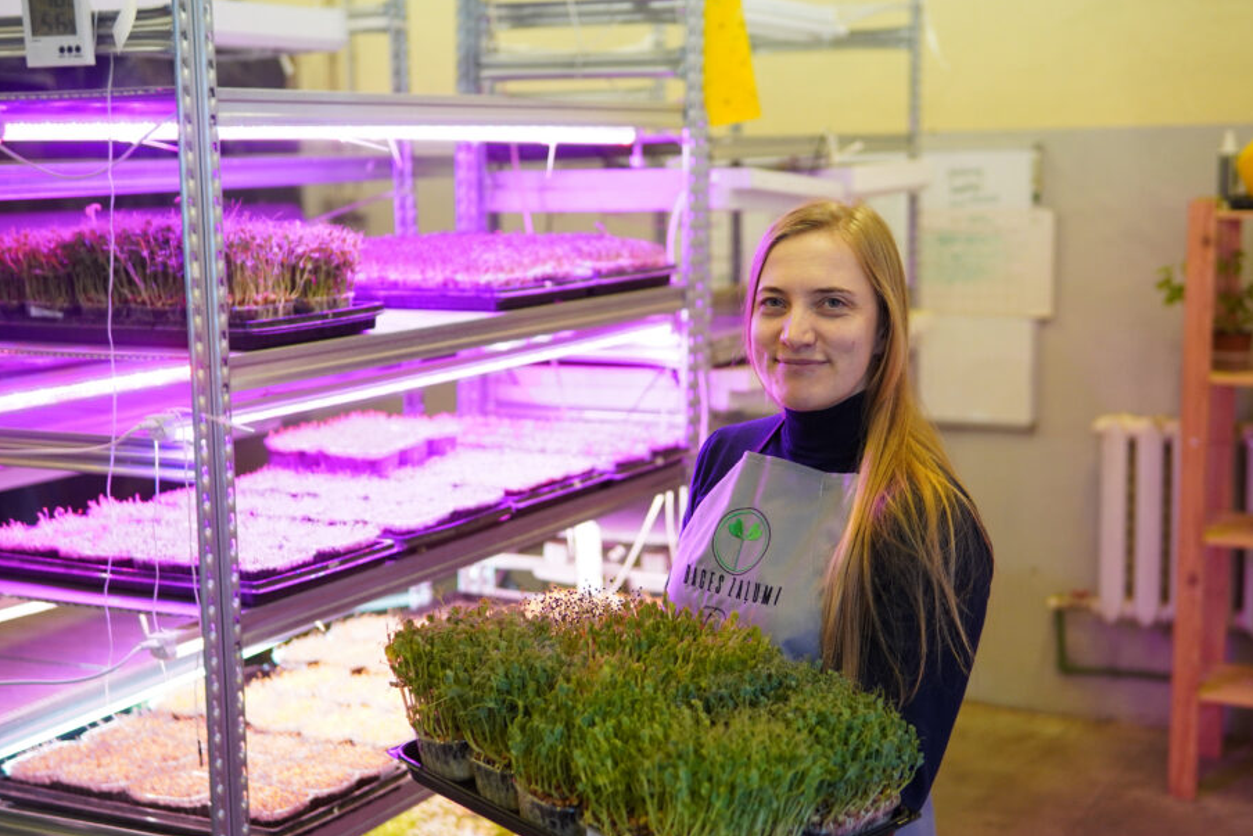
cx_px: 651
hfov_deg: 38.9
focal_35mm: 51
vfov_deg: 26.5
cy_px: 460
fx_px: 1775
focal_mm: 30
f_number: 1.6
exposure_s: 1/400
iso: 800
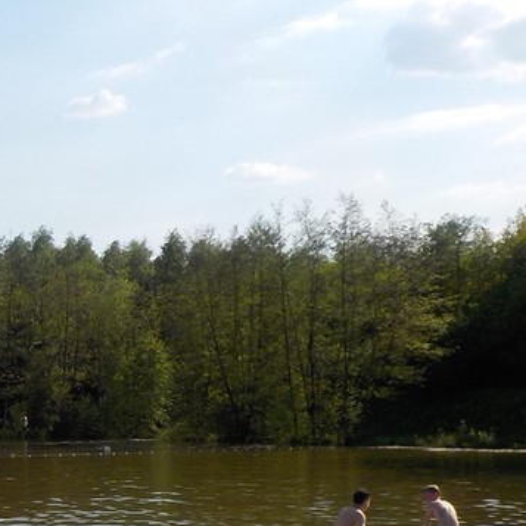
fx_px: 1307
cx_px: -193
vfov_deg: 22.2
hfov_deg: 20.4
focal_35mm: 76
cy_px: 470
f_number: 3.3
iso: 125
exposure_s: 1/1250
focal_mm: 4.1
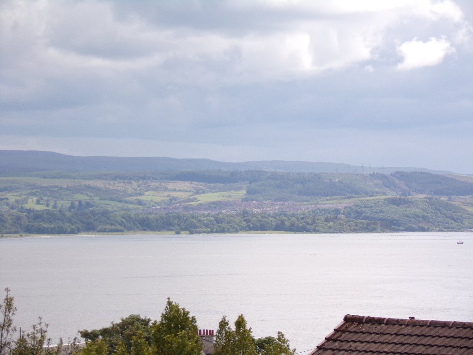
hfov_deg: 11.3
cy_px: 178
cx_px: 236
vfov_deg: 8.5
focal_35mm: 175
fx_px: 2391
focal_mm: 31.3
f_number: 4.7
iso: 80
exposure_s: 1/550
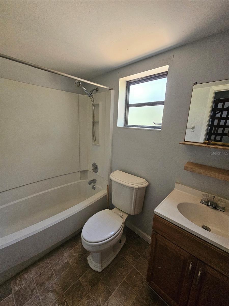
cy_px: 153
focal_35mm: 13
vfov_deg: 106.2
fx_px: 115
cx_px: 114
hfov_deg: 89.9
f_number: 2.2
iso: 500
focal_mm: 2.2
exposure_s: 1/77
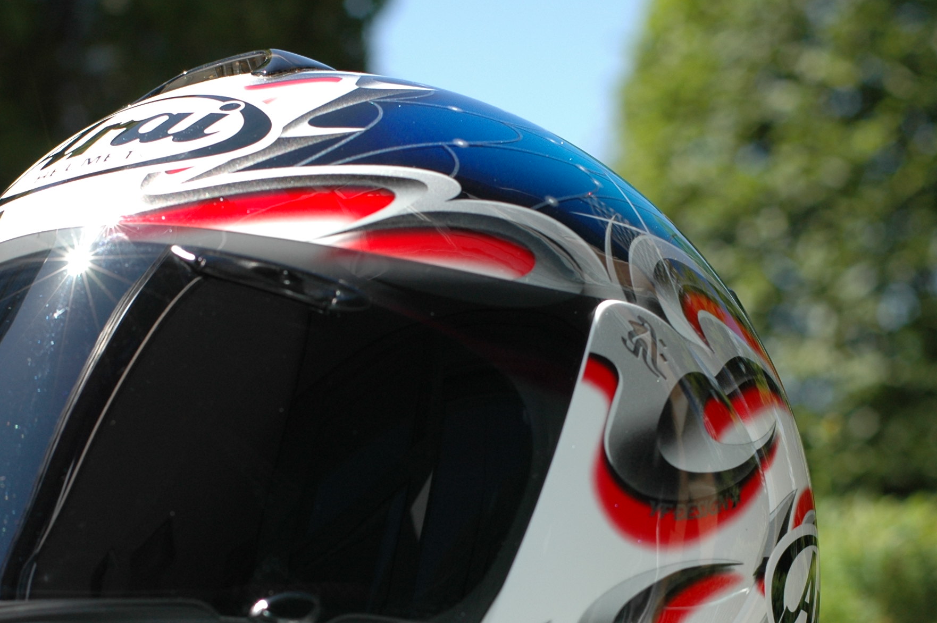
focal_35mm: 128
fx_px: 3329
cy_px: 459
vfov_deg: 10.7
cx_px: 357
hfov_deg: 16.0
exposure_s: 1/500
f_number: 5
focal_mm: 50
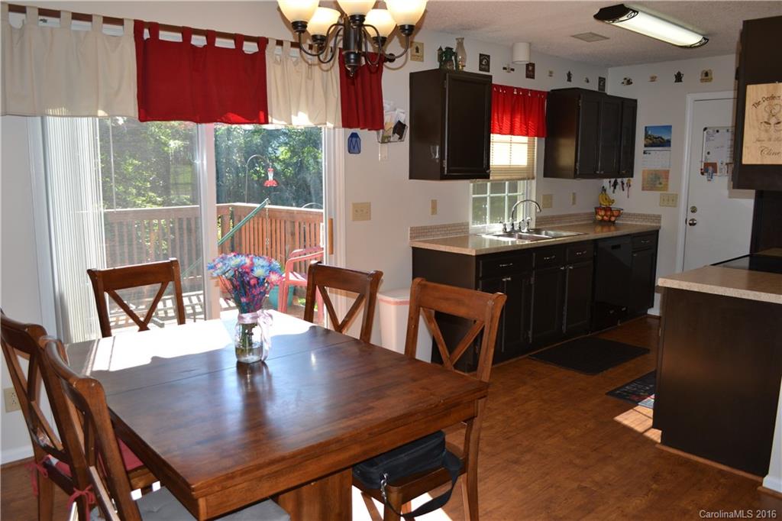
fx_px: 586
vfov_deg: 47.9
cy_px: 260
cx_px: 391
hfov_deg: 67.4
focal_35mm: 27
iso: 140
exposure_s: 1/125
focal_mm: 18
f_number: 4
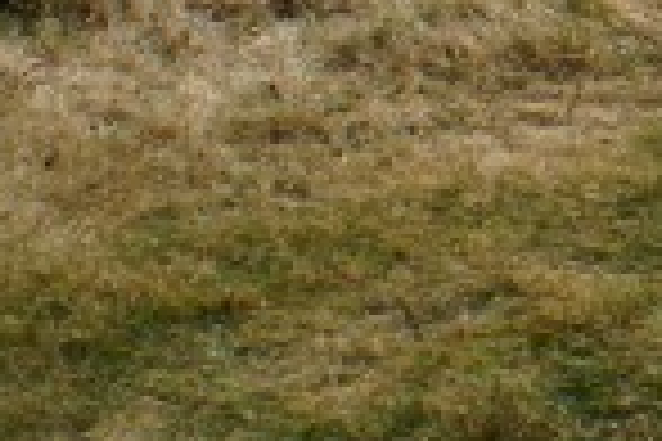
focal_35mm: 209
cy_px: -486
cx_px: 1351
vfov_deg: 6.4
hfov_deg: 9.2
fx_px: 3843
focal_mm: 20
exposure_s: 1/125
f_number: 13
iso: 100
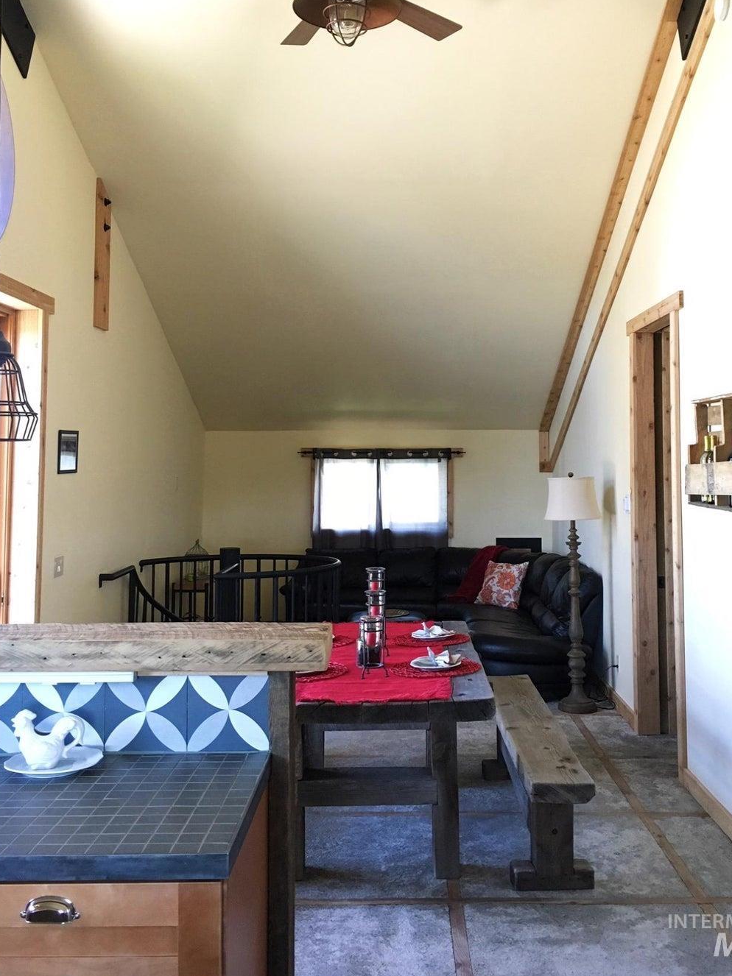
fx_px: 987
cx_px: 396
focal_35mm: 35
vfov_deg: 52.4
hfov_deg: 40.7
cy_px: 409
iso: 125
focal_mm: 4.15
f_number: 2.2
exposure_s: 1/30
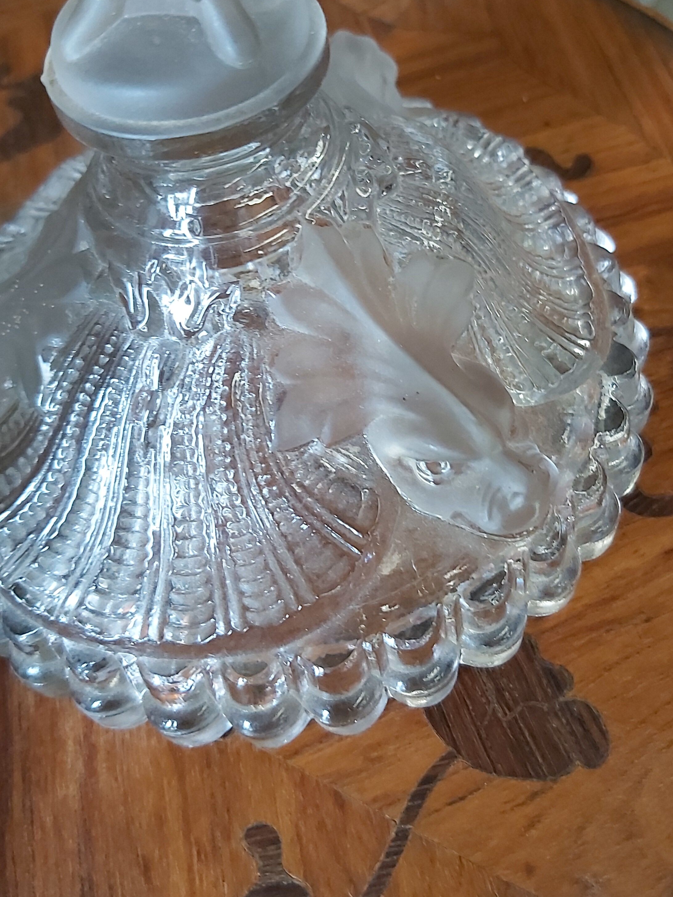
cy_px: 385
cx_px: 407
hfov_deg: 39.5
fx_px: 933
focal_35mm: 36
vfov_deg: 51.2
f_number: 1.7
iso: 320
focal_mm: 3.92
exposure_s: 1/25
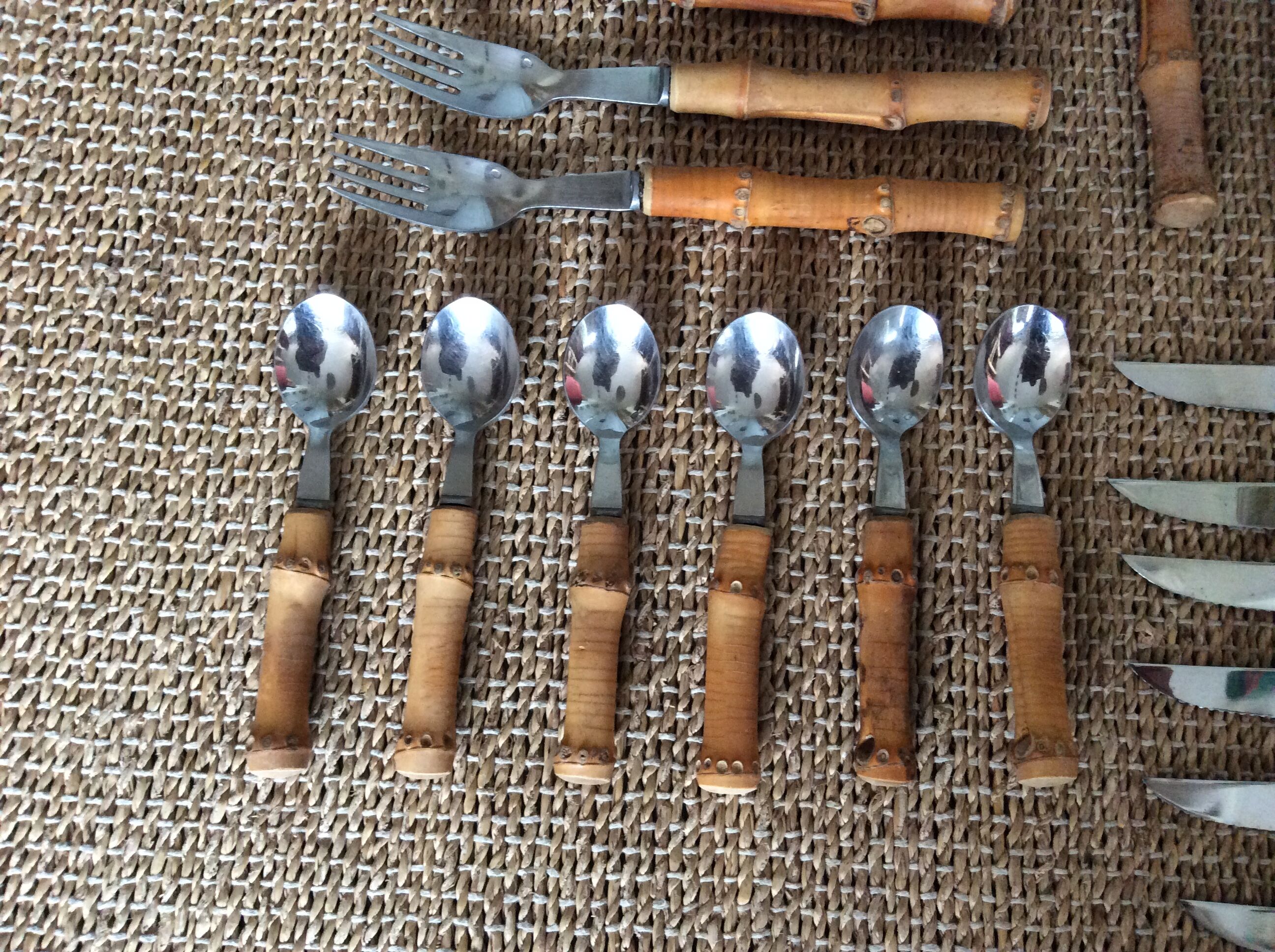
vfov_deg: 44.1
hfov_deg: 56.9
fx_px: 1177
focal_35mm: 32
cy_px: 476
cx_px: 638
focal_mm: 3.3
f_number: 2.4
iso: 200
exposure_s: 1/25
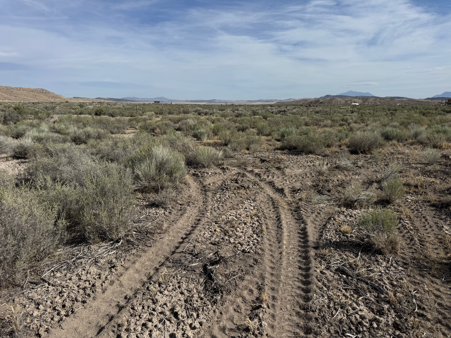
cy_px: 169
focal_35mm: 24
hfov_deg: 71.6
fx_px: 313
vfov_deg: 56.8
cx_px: 226
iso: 80
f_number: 1.78
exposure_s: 1/7937
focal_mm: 6.76
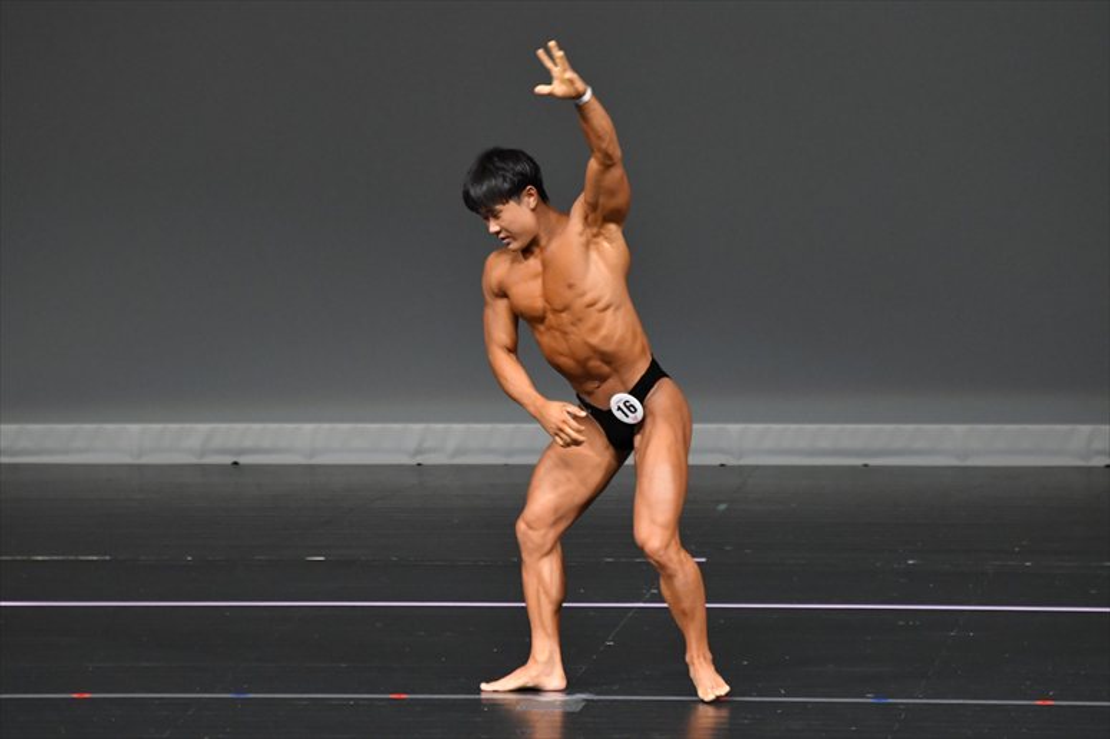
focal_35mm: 345
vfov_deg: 4.0
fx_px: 10632
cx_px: 555
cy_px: 370
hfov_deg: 6.0
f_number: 5.6
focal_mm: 230
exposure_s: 1/400
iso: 4000
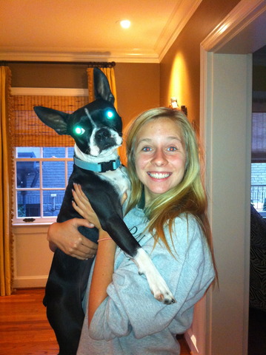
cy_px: 178
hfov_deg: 40.6
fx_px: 359
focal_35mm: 35
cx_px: 133
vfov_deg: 52.7
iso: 400
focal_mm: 3.85
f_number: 2.8
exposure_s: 1/15
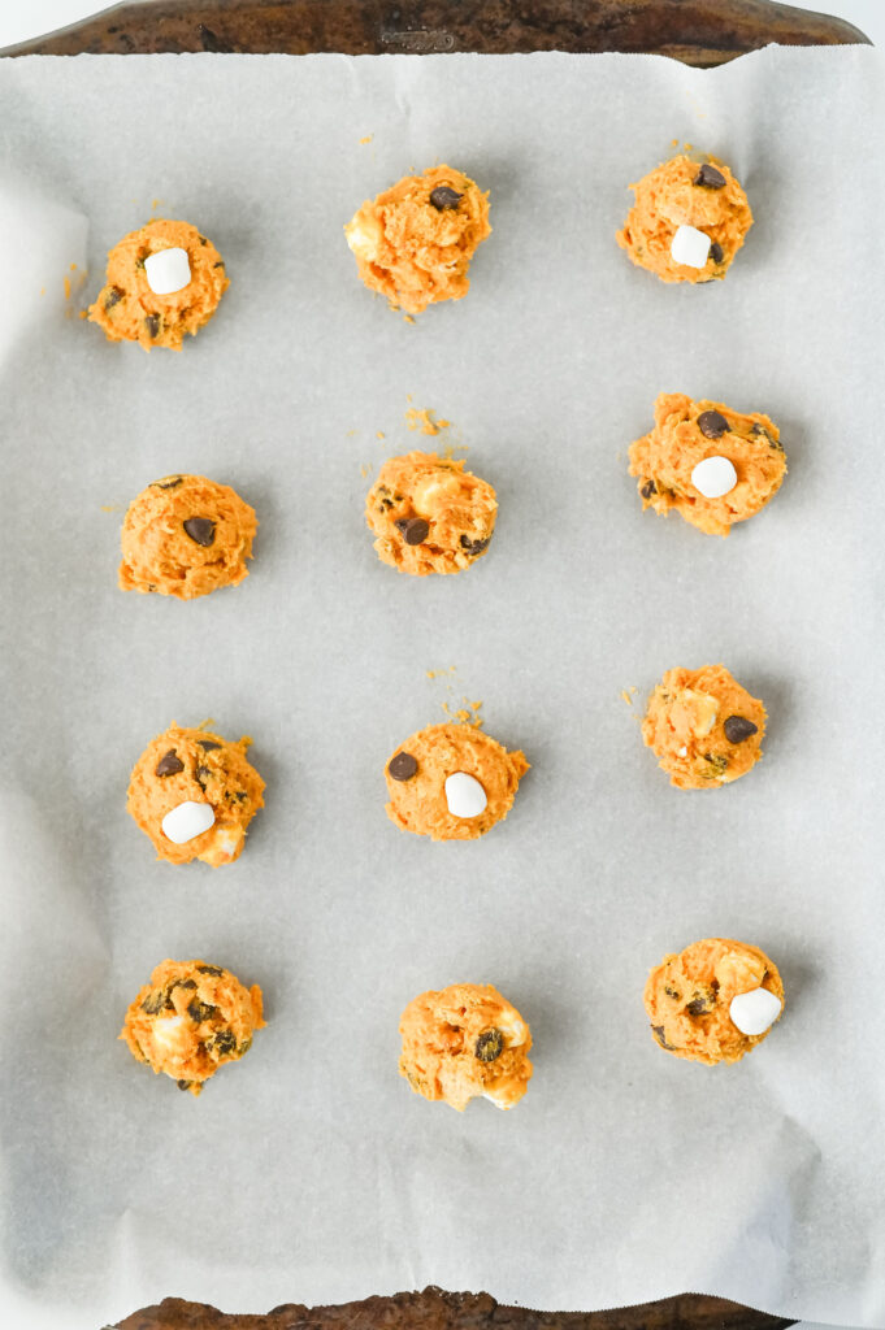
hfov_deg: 26.9
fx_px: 1847
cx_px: 442
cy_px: 665
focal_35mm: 50
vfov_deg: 39.6
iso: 1100
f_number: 5
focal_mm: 50
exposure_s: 1/320
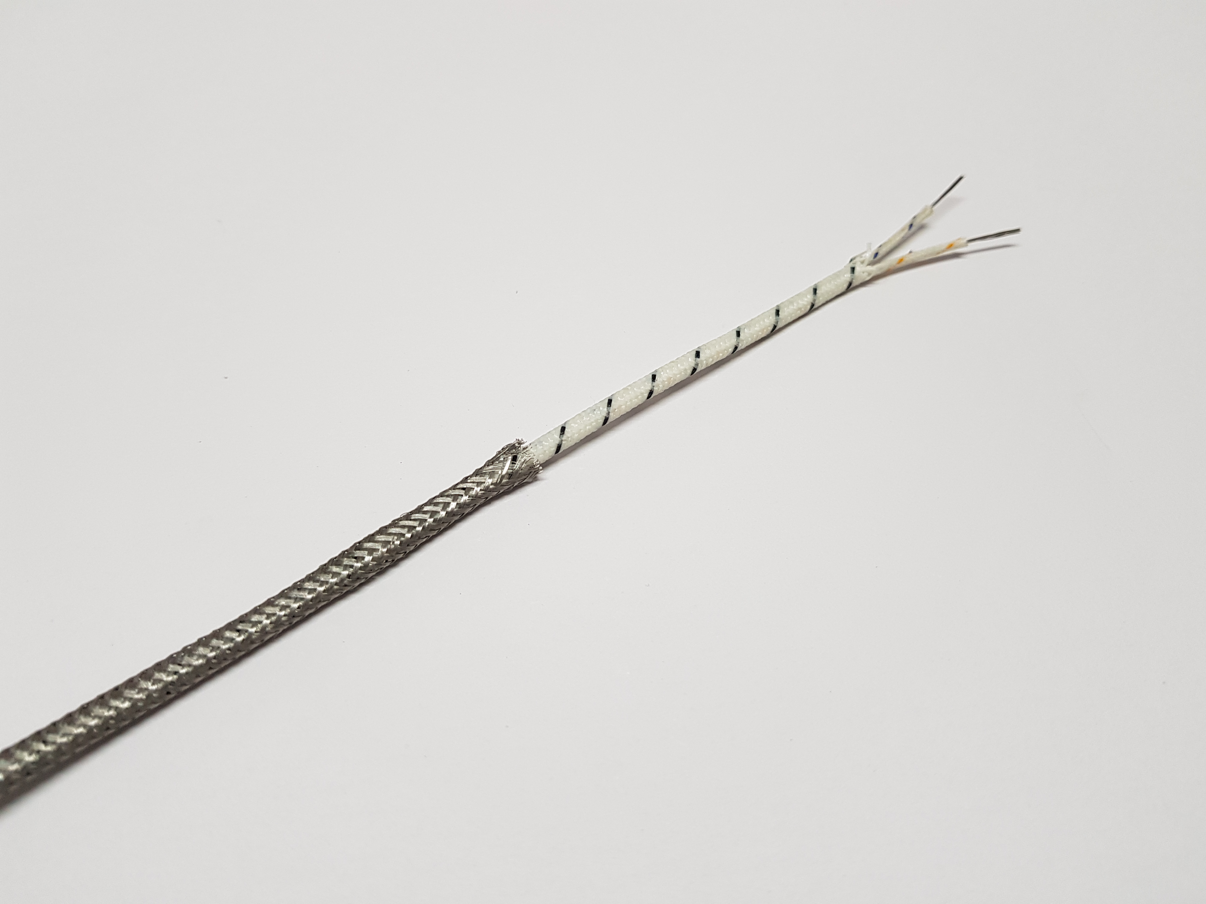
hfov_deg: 67.3
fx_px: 906
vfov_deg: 53.1
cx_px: 603
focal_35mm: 26
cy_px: 452
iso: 125
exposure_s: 1/50
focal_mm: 4.2
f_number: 1.7
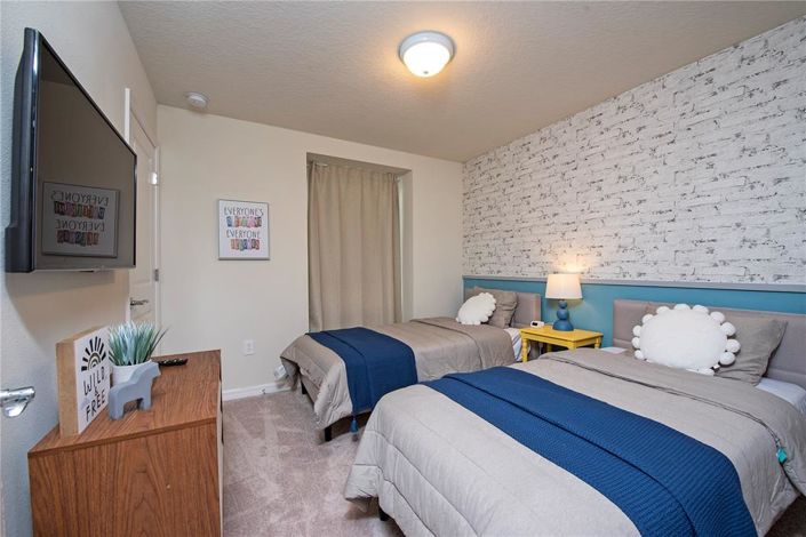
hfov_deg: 104.3
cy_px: 268
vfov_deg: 81.2
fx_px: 313
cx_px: 403
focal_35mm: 14
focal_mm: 14
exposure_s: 1/25
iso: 500
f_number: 10
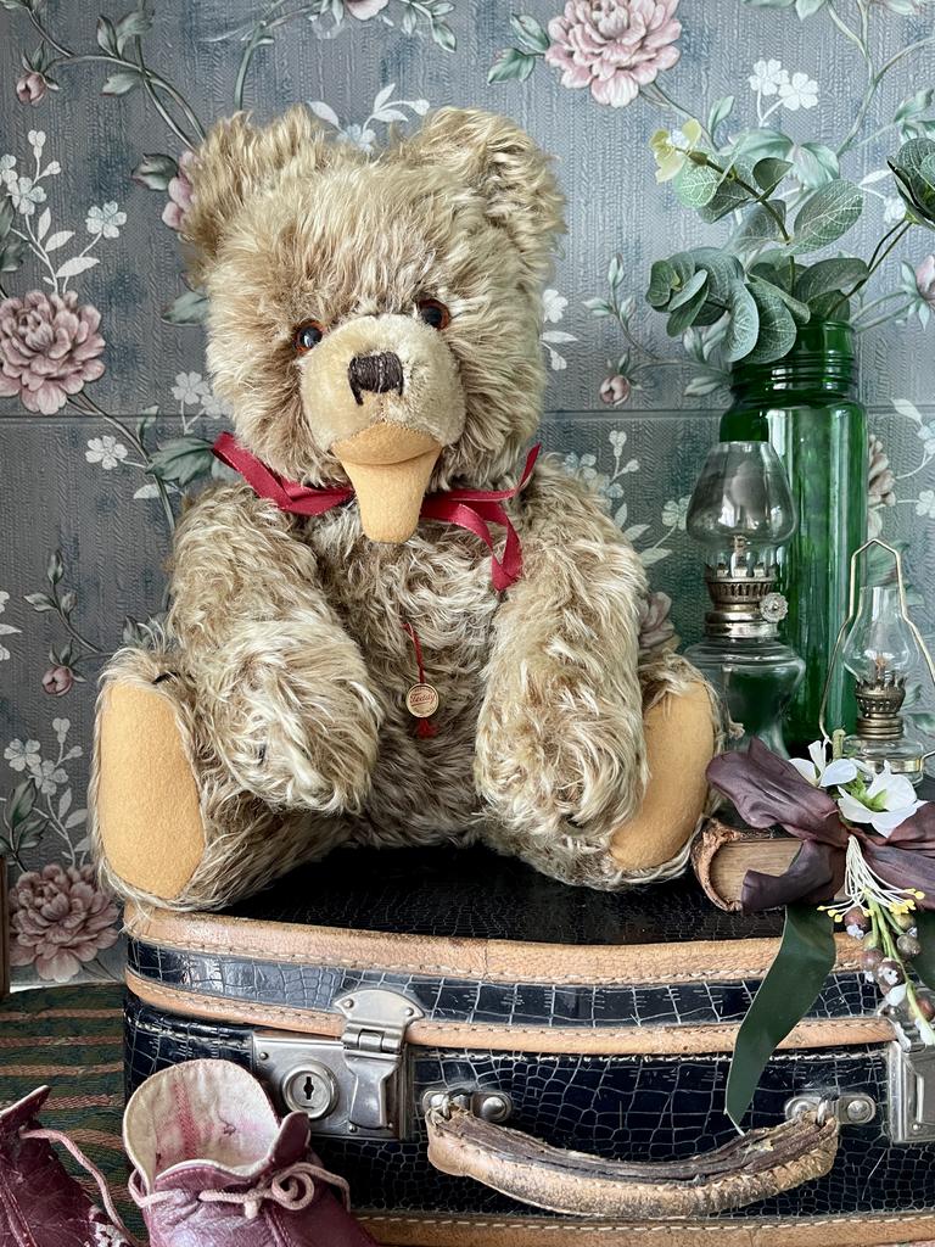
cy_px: 624
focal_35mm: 25
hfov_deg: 54.9
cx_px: 468
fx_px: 900
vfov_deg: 69.4
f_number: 1.6
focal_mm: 5.1
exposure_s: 1/60
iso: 200
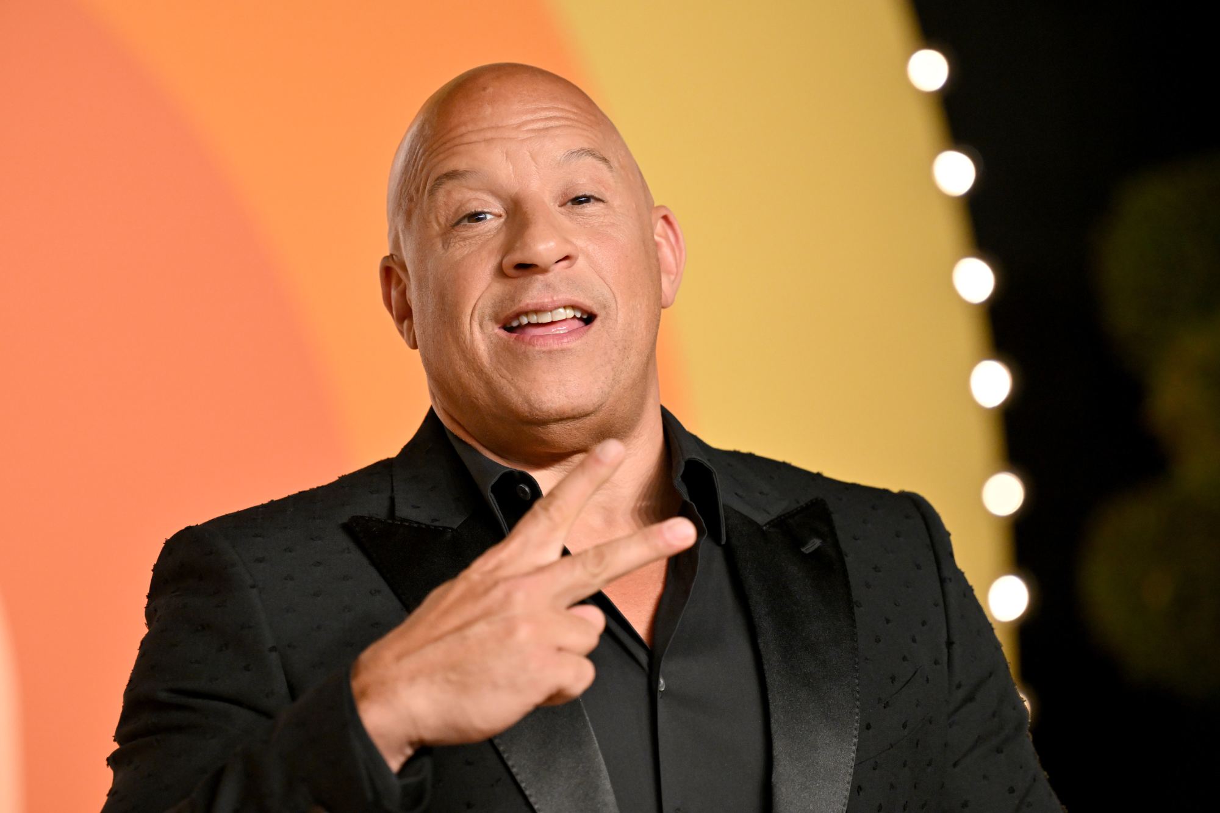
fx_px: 6099
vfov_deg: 7.6
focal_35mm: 180
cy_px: 406
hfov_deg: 11.4
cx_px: 610
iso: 3200
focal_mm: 180
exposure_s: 1/1000
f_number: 4
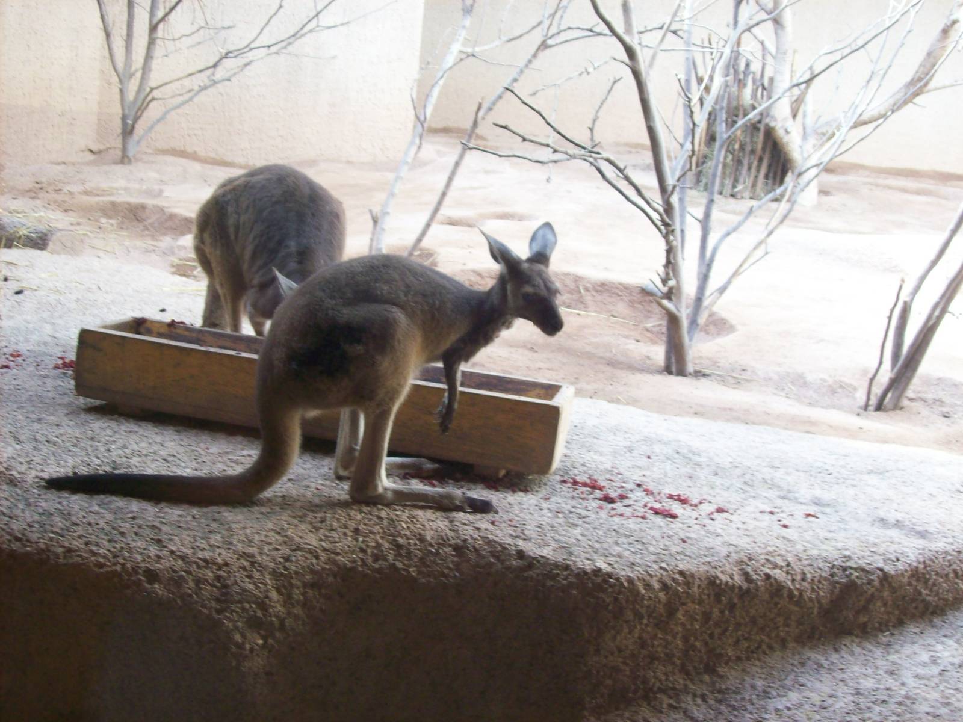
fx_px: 1252
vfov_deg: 32.2
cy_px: 361
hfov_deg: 42.1
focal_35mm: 45
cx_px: 482
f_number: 3
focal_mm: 7.6
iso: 160
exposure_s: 1/33.2
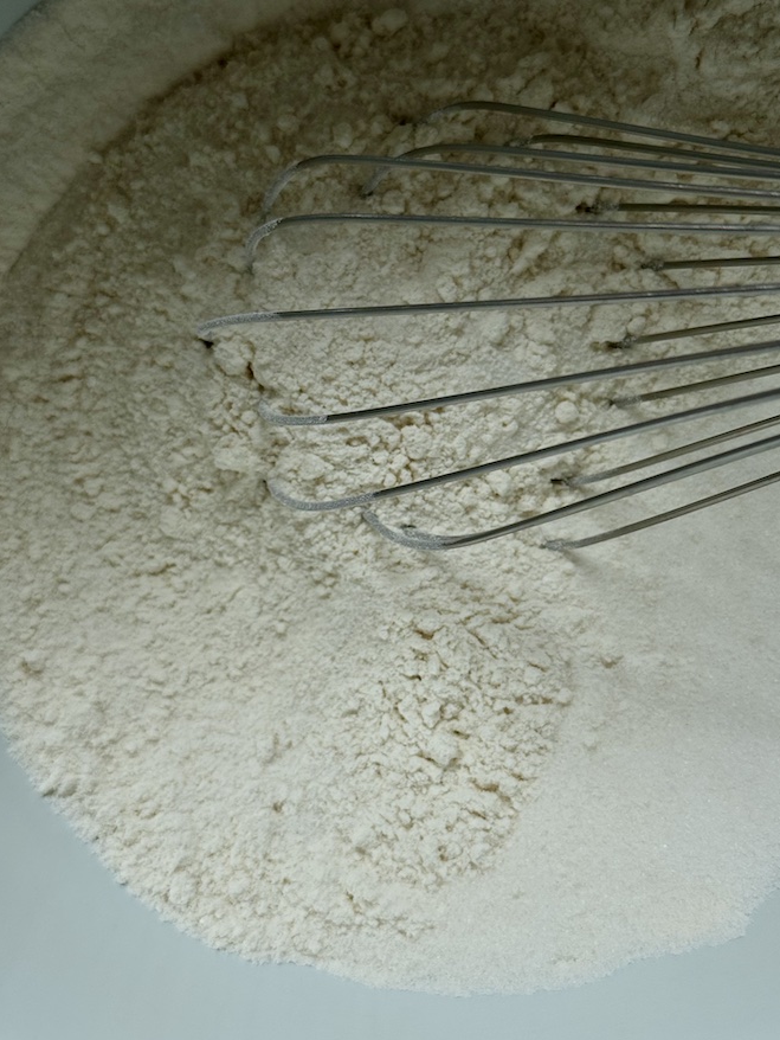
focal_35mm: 51
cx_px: 407
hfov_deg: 28.6
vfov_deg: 37.5
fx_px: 1531
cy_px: 496
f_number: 1.78
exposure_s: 1/1560
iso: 64
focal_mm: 6.76
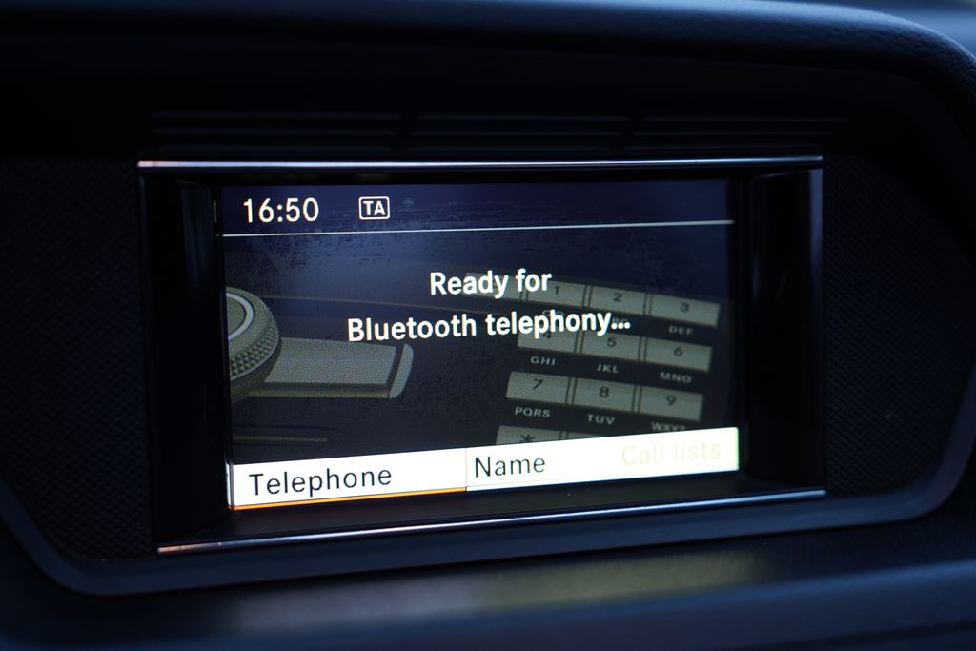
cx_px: 488
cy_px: 326
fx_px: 1301
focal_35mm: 48
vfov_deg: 28.1
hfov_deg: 41.1
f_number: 4
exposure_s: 1/60
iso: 640
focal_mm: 48
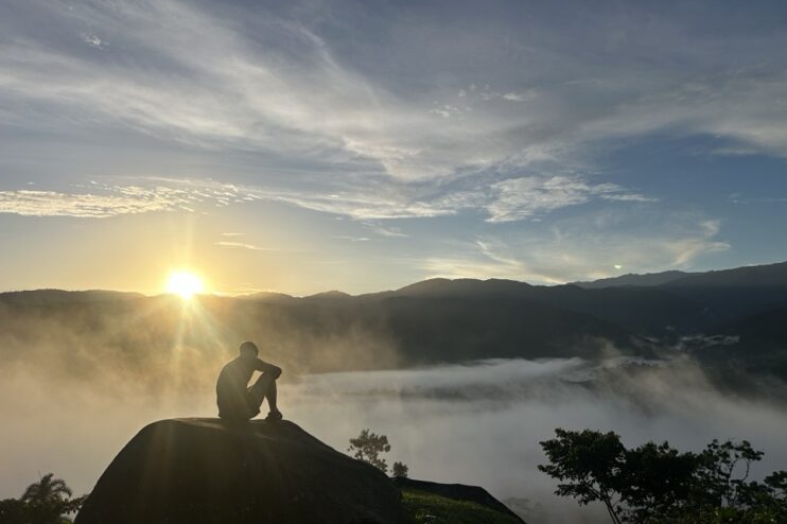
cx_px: 399
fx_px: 612
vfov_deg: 46.3
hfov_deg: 65.5
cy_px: 283
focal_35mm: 28
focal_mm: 5.7
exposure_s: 1/8000
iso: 50
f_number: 1.5
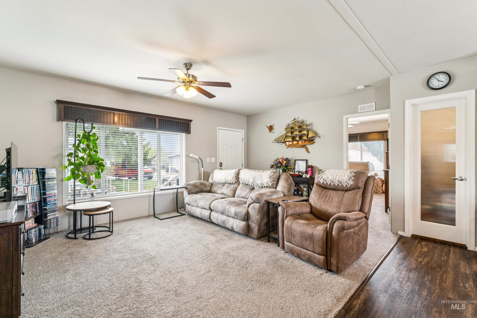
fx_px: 212
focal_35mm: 16
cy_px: 159
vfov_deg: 73.7
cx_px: 238
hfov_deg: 96.7
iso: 400
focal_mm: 16
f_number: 13
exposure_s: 1/6
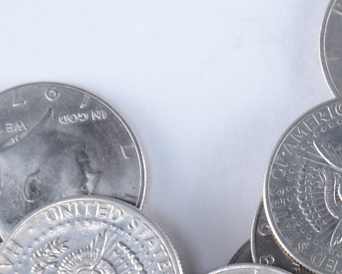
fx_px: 3806
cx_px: 513
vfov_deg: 4.1
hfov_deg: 5.1
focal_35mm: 376
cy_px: 346
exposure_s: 1/160
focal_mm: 80
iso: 100
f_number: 8
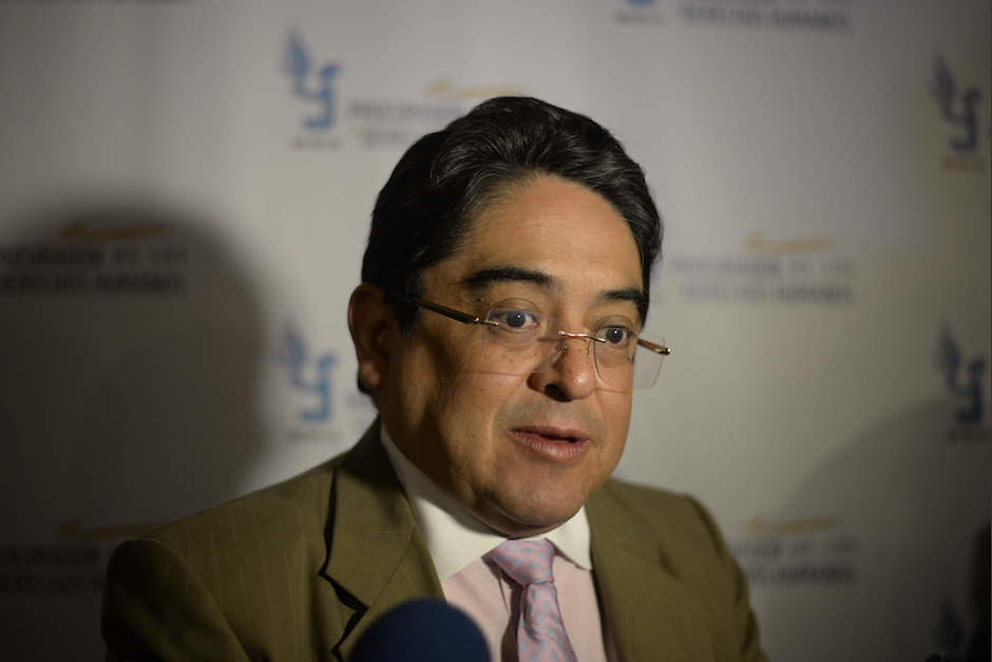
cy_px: 331
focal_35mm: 50
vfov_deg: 27.0
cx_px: 496
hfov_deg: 39.6
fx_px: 1378
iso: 800
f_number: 2
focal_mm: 50
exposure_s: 1/80
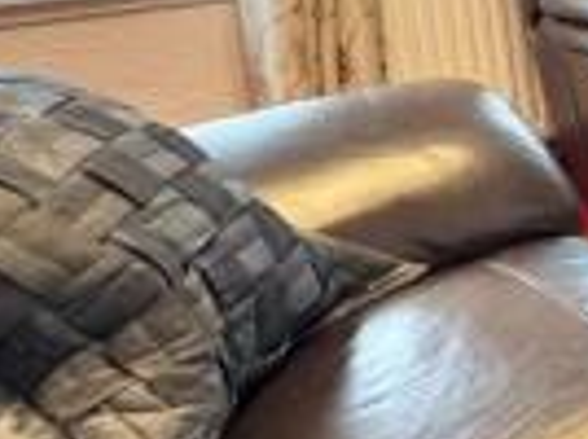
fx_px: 1034
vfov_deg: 23.2
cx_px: 1086
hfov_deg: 20.7
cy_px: 29
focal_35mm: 61
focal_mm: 2.22
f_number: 2.2
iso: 500
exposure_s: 1/50
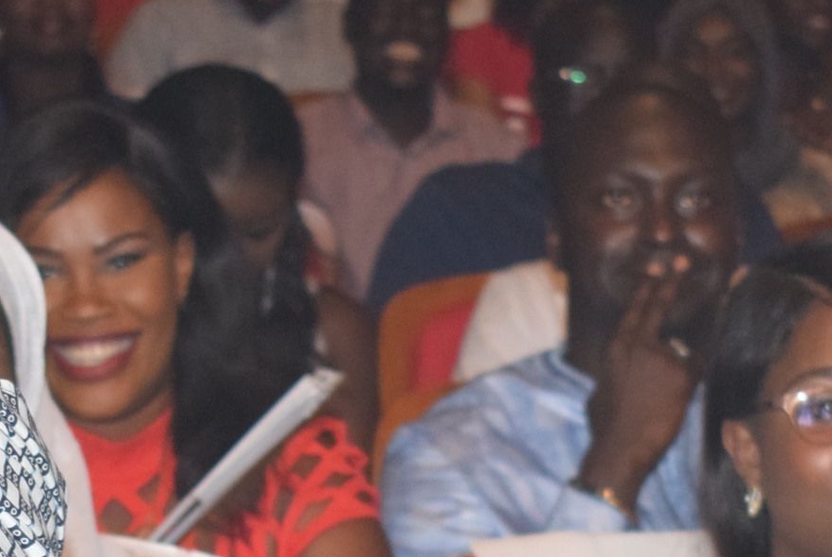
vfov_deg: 7.9
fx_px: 4002
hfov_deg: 11.9
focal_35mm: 173
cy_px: 742
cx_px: 537
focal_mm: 34
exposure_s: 1/90
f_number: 4.5
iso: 1250
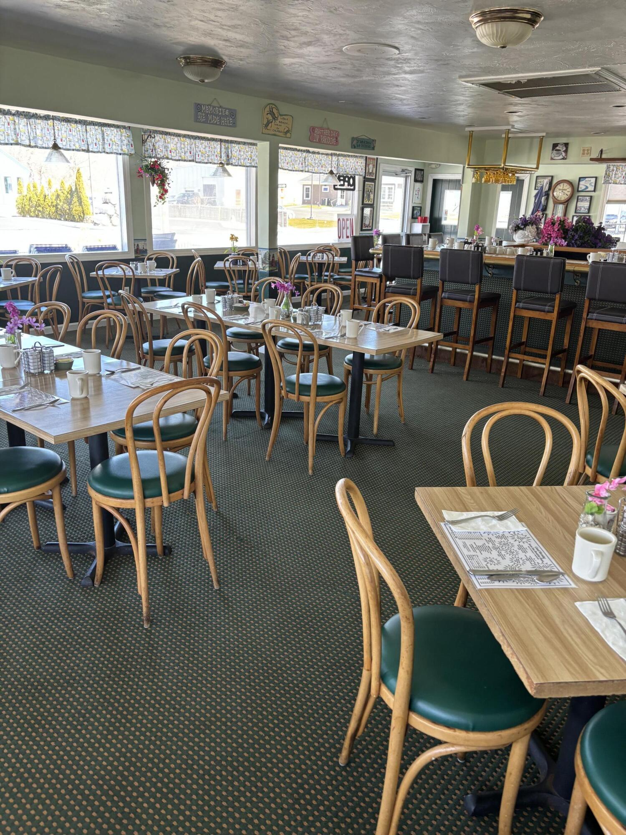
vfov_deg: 67.3
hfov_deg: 53.1
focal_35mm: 26
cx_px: 313
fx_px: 627
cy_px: 418
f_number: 1.6
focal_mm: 5.96
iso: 125
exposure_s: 1/109
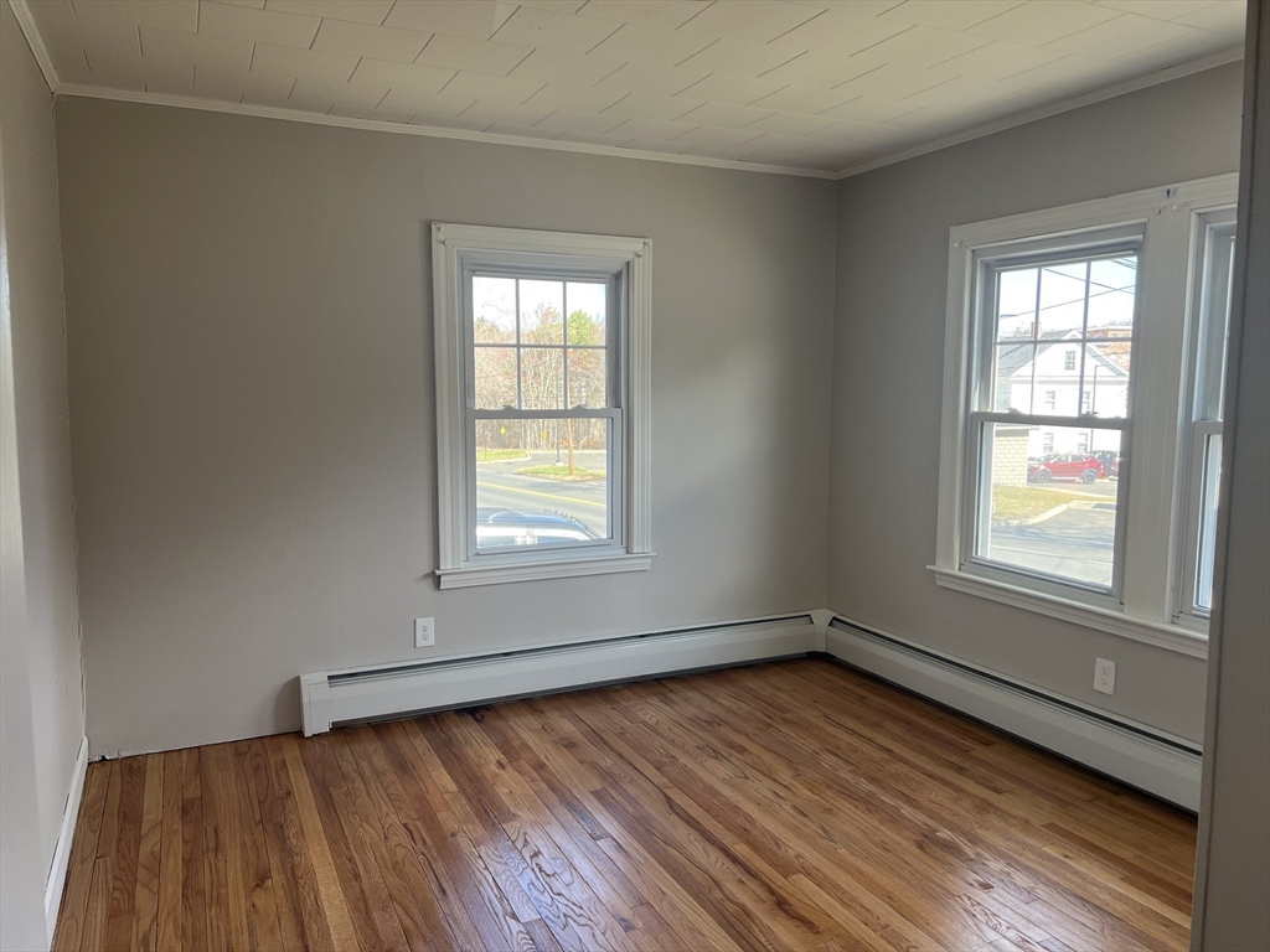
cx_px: 635
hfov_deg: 67.3
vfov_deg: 53.1
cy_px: 476
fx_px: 954
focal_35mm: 26
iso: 40
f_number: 1.5
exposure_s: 1/184
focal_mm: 5.7
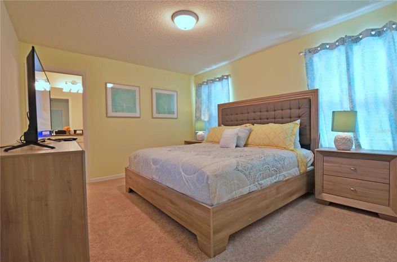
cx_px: 198
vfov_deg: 77.0
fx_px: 165
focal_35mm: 15
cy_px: 131
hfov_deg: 100.5
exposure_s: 1/20
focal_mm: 10
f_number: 4.5
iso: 160
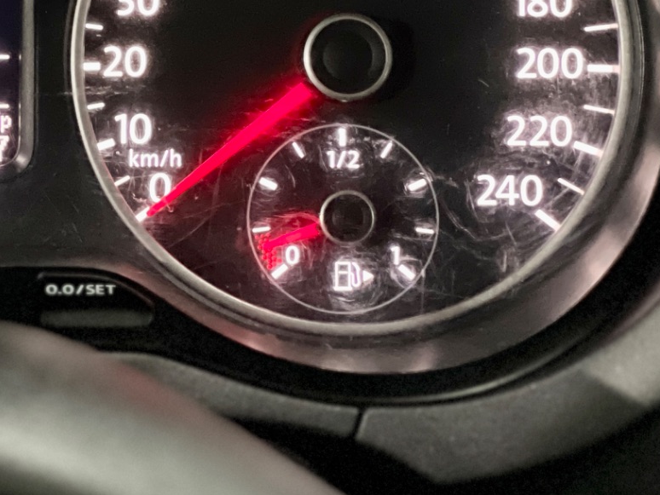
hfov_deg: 10.2
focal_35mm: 191
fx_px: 3643
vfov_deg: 7.7
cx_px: -124
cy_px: -41
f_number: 2.8
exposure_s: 1/15
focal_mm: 9
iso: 1000
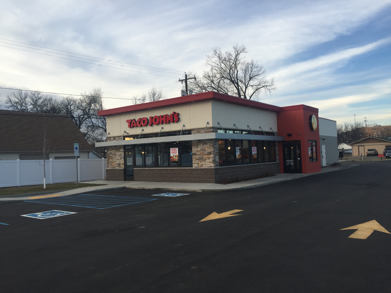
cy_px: 146
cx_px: 196
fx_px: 328
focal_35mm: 29
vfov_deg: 48.2
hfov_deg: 61.7
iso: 32
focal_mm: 4.15
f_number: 2.2
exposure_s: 1/341
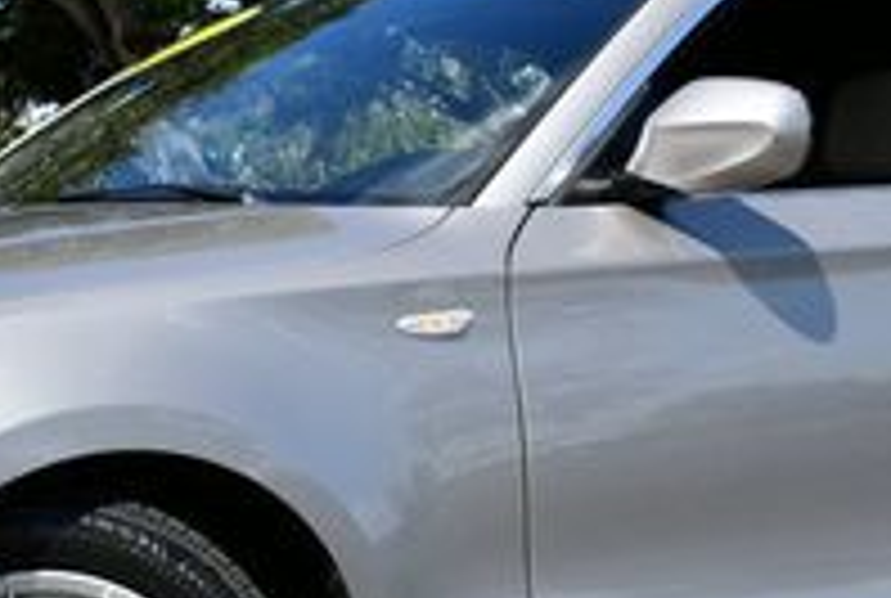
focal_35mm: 129
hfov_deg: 15.8
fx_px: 3200
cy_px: 252
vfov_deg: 10.7
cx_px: 346
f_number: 8
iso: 100
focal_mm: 20
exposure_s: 1/250
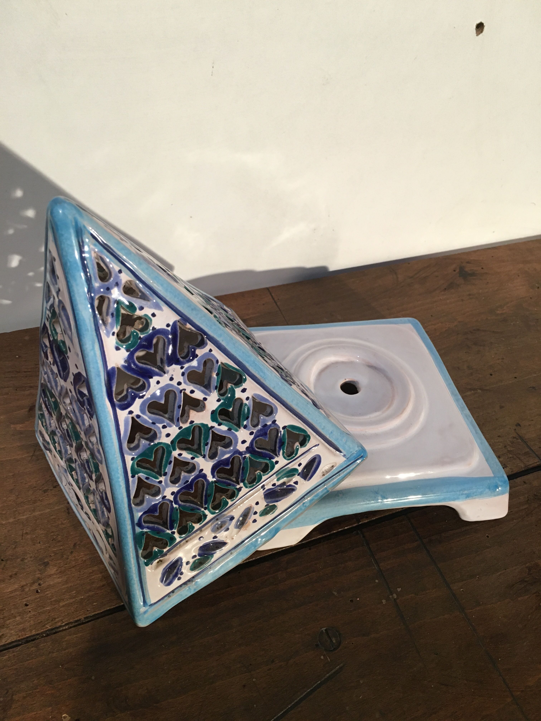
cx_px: 270
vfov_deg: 61.7
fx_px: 604
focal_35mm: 29
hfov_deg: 48.2
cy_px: 360
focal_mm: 4.15
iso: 160
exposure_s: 1/33
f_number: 2.2
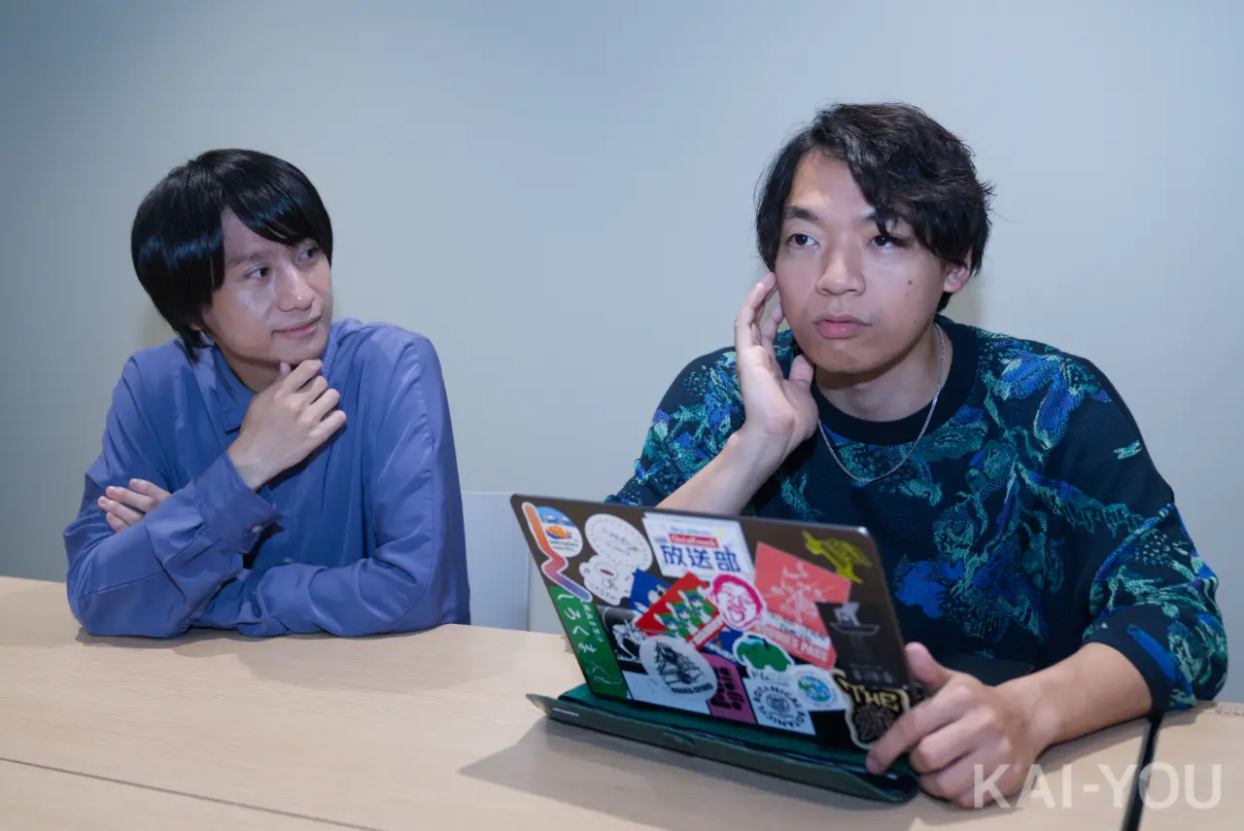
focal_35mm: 35
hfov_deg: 54.4
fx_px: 1210
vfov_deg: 37.9
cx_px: 622
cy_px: 416
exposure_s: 1/125
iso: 250
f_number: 3.2
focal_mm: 35
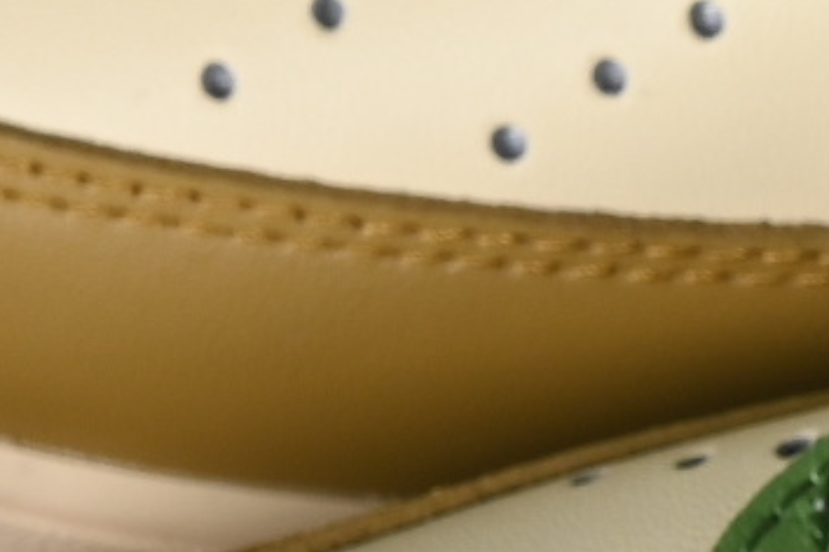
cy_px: 302
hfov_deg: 3.4
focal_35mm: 590
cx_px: 2084
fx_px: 13585
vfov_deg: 2.3
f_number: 7.1
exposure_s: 1/60
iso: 160
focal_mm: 50
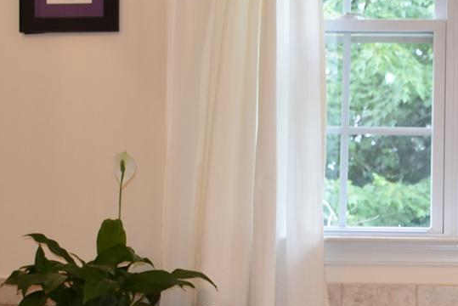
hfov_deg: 17.7
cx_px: 398
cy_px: 366
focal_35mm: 114
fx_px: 1451
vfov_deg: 11.8
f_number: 3.5
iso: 400
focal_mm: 20
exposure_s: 1/80
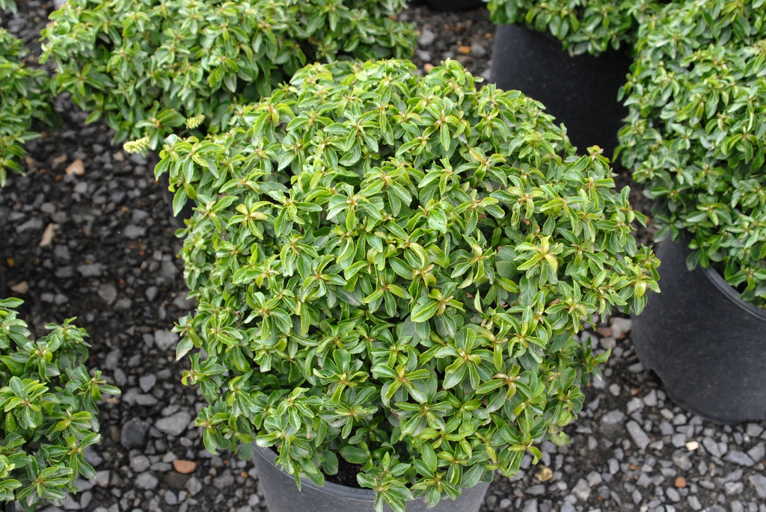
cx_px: 383
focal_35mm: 45
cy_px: 256
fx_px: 958
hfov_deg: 43.6
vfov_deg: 29.9
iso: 400
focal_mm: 30
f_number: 5.6
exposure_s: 1/125
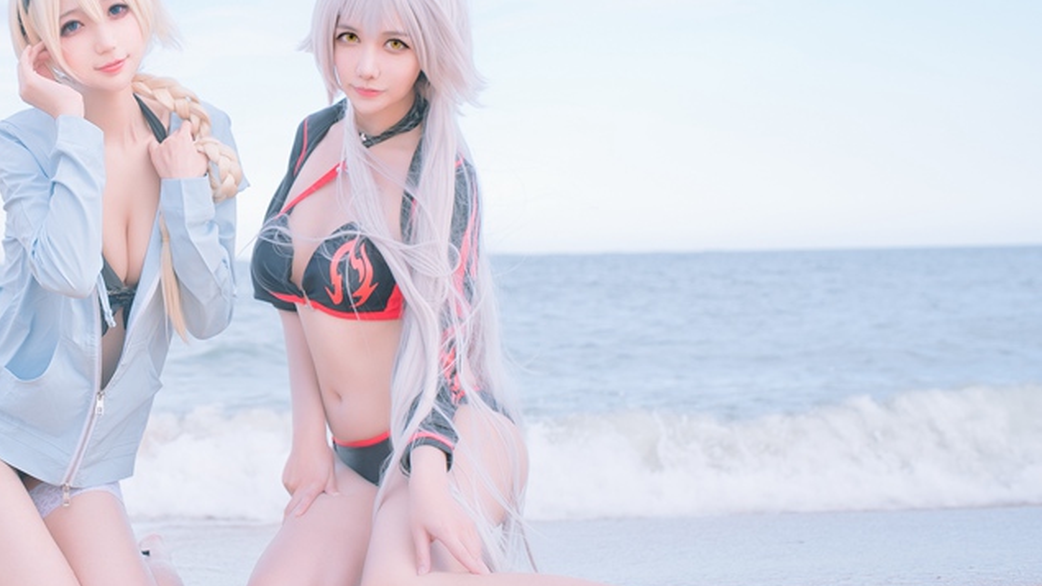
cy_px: 132
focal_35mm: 75
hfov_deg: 27.5
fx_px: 2072
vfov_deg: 16.0
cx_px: 169
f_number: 4
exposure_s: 1/200
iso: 100
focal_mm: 35
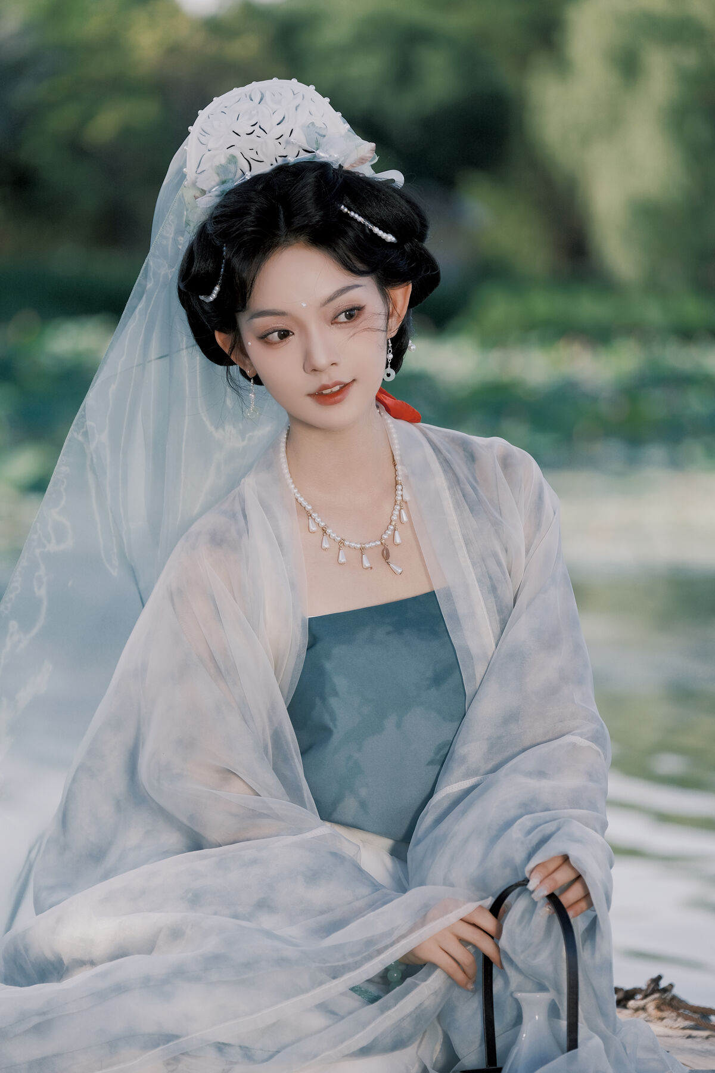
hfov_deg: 8.3
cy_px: 536
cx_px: 358
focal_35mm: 166
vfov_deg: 12.4
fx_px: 4945
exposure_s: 1/2000
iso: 500
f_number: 2.8
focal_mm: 110.6
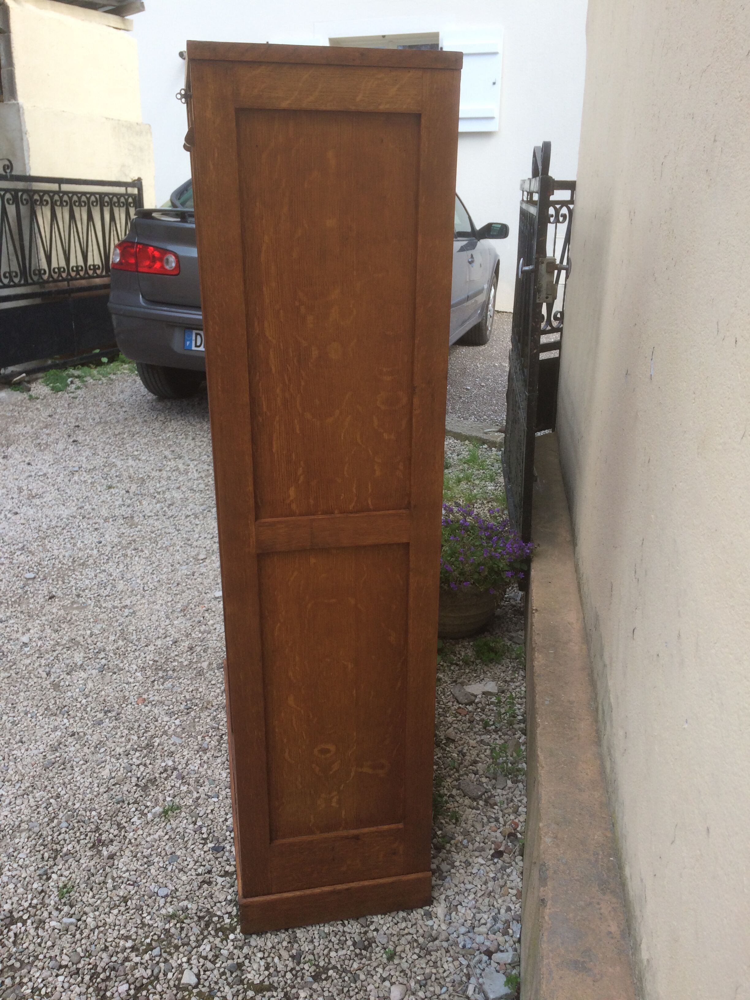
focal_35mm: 29
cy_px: 500
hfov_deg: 48.2
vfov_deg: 61.7
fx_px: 838
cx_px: 375
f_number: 2.2
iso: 32
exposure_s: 1/483
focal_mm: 4.15
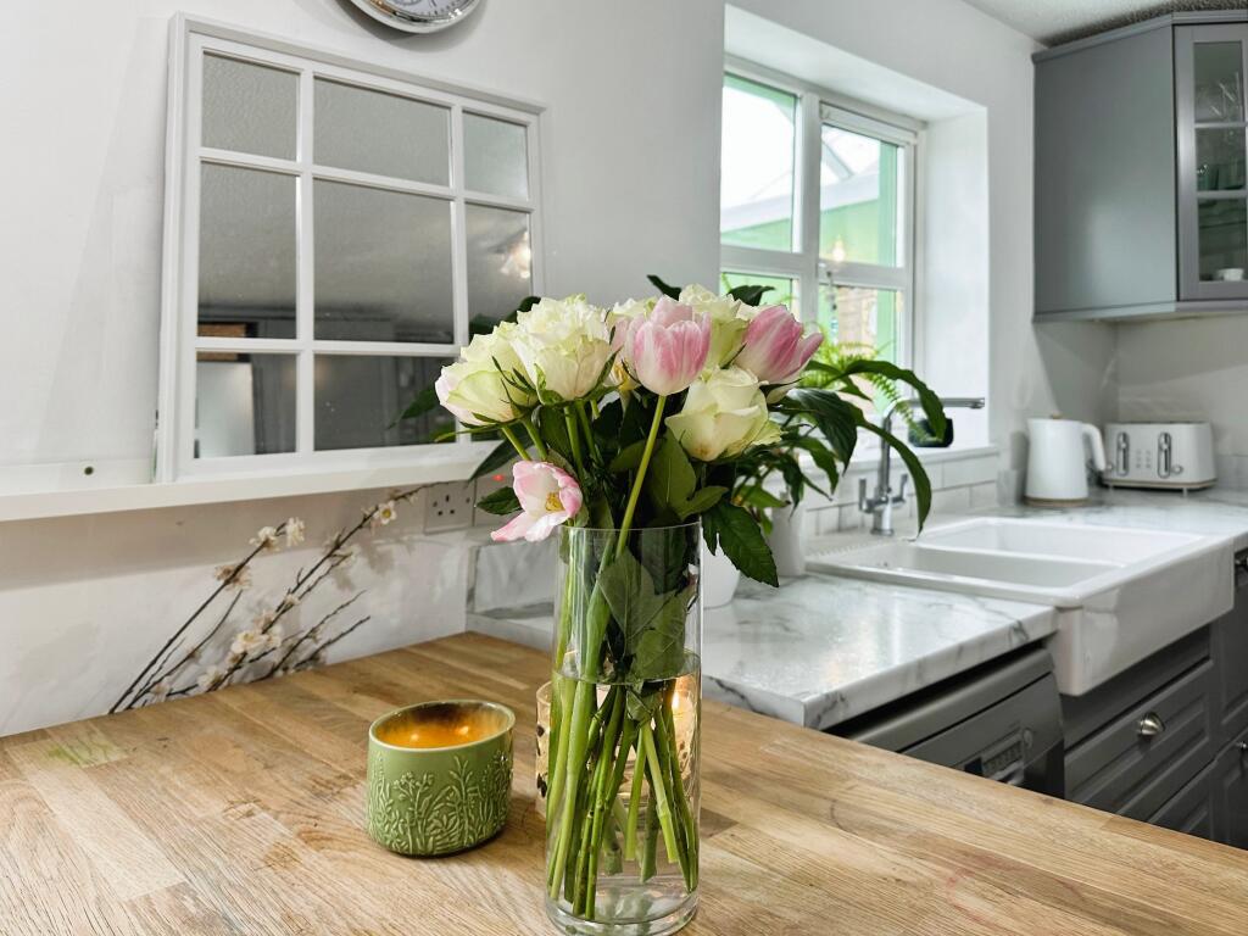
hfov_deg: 71.6
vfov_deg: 56.8
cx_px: 624
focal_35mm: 24
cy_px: 468
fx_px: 865
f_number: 1.78
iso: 125
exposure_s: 1/100
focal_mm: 6.86
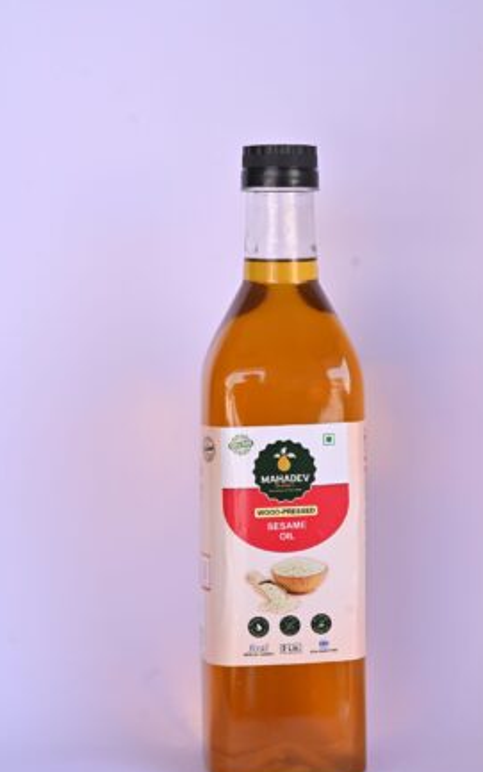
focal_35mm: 90
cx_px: 260
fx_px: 1894
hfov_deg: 14.5
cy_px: 396
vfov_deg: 23.0
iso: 320
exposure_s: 1/160
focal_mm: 85
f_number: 5.6
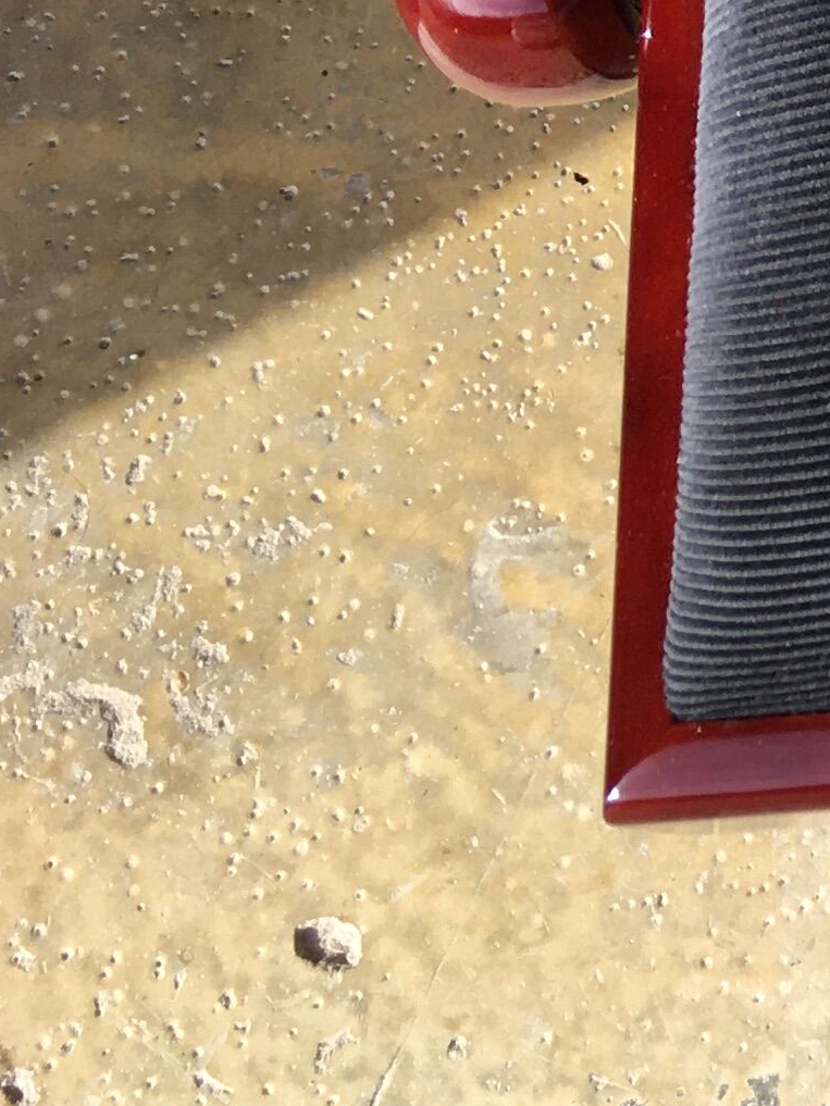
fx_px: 3676
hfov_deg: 10.6
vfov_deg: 16.4
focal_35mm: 115
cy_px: -227
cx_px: 2128
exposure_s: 1/381
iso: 25
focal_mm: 4.15
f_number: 2.2
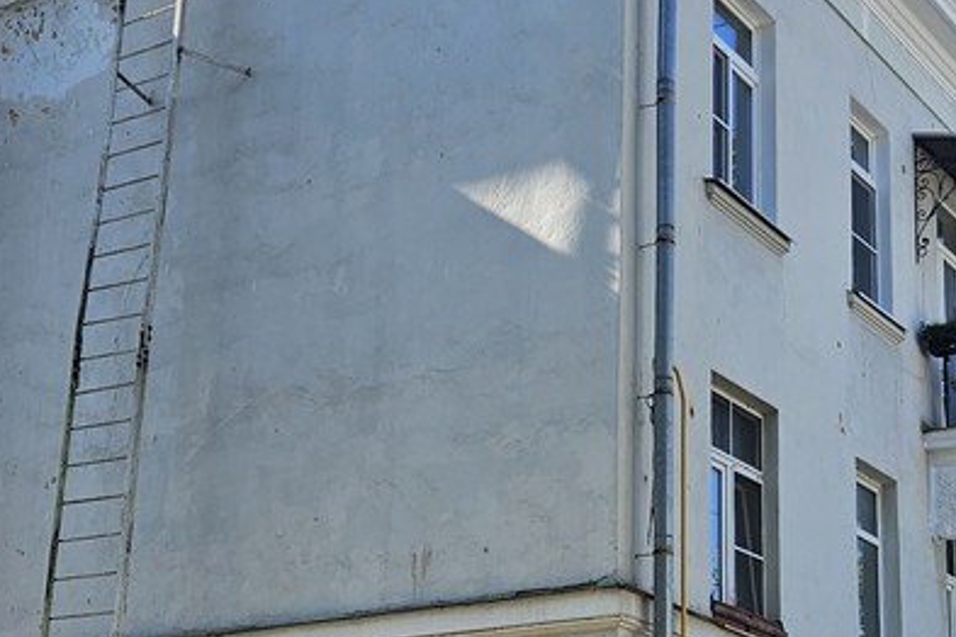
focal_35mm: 73
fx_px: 1938
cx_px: 528
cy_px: 498
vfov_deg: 18.5
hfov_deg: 27.7
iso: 25
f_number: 1.8
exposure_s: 1/738
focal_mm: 5.4
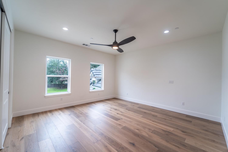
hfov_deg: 104.3
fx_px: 89
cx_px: 114
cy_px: 76
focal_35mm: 14
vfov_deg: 81.2
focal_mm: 14
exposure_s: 1/5000
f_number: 5
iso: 200
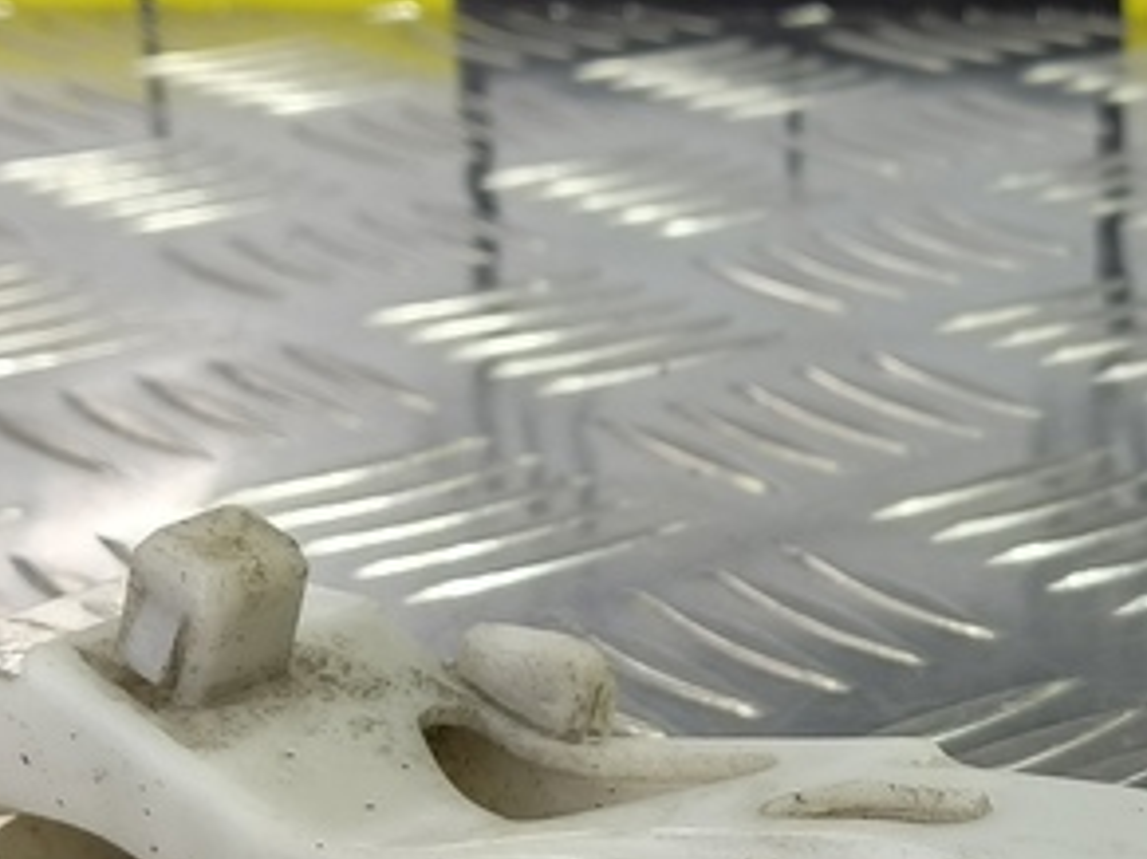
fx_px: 2683
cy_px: 879
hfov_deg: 23.1
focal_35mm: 81
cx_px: 1151
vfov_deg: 17.7
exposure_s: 1/50
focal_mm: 4.11
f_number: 1.6
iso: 106
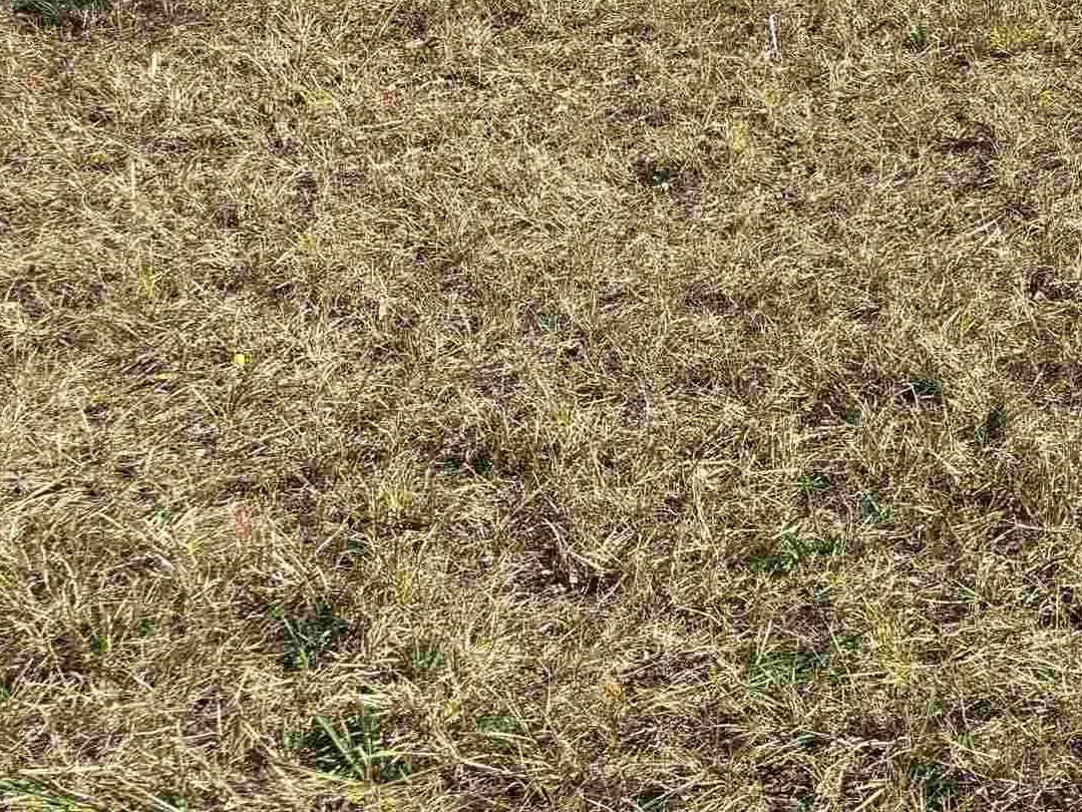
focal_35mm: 74
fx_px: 2314
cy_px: -54
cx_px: 1439
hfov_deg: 23.1
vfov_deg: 19.2
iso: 50
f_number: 1.6
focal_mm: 5.96
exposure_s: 1/1912
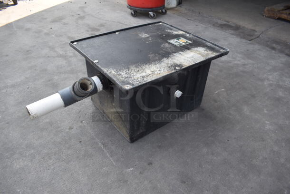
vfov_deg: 48.0
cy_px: 97
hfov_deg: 67.3
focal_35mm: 27
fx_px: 218
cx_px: 145
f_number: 5.6
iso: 100
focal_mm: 18
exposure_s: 1/125
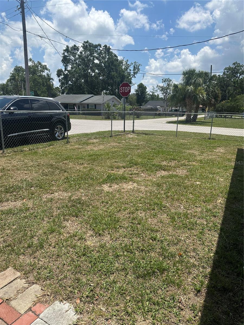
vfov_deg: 71.6
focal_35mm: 24
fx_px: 226
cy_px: 162
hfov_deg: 56.8
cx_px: 122
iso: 80
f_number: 1.78
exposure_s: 1/4545
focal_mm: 6.86
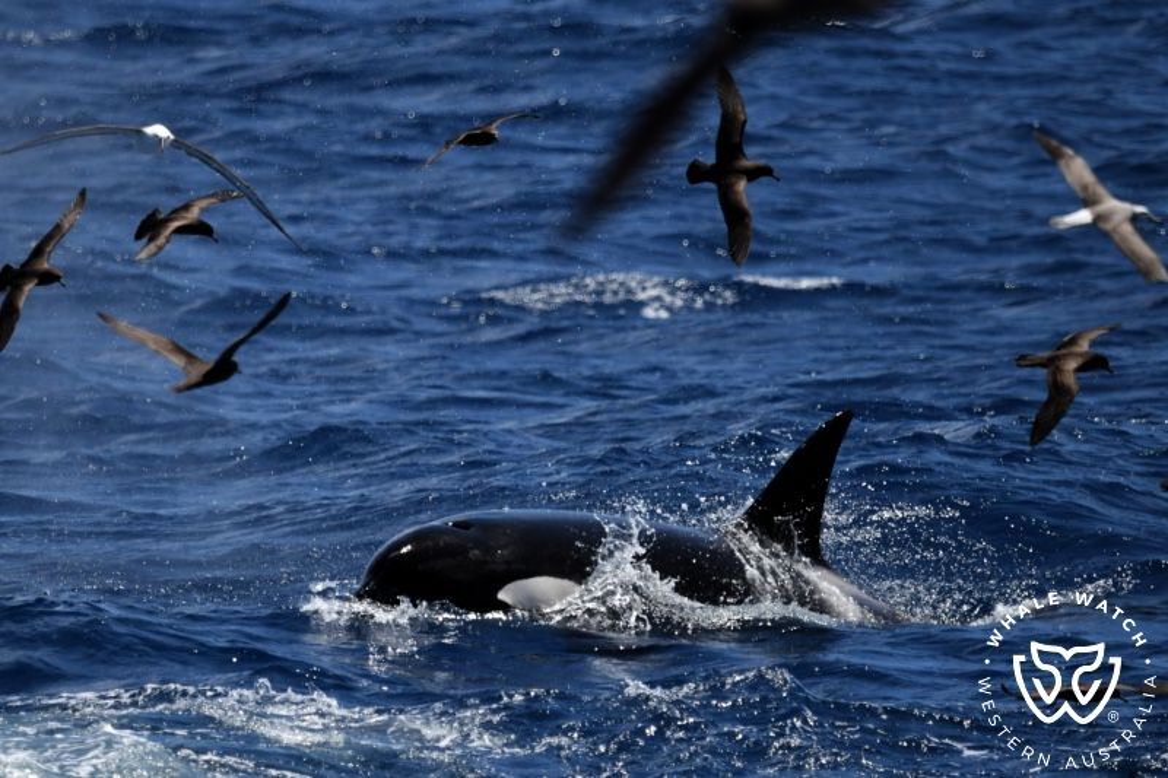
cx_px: 584
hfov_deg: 4.3
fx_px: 15569
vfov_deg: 2.9
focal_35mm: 480
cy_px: 389
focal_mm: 480
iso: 800
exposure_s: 1/8000
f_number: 6.3
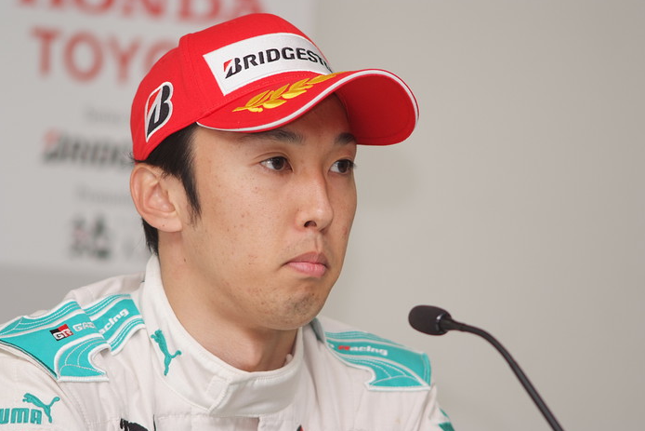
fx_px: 5017
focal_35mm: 280
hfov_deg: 7.4
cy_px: 219
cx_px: 317
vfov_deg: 4.9
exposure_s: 1/125
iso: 200
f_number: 2.8
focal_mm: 180
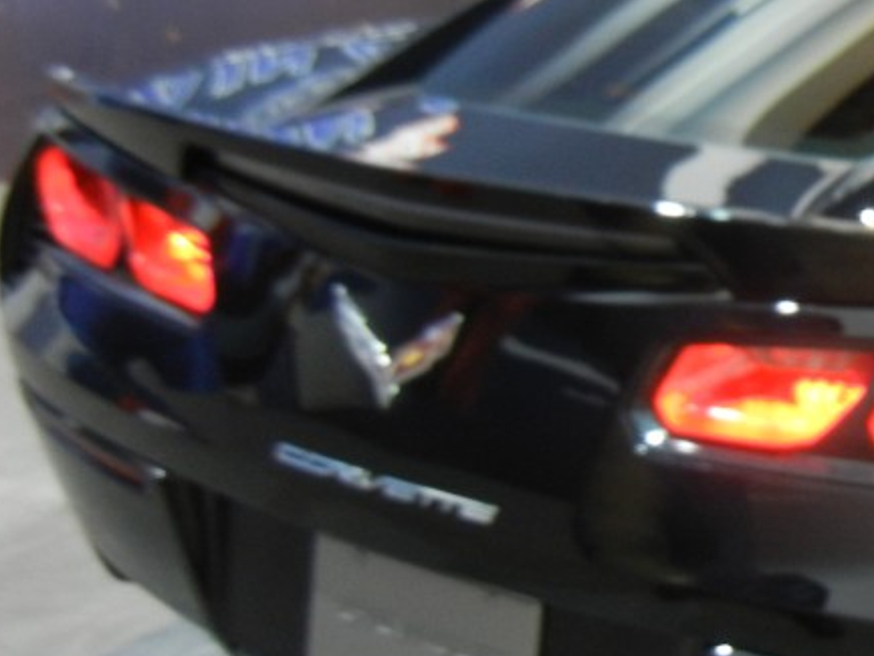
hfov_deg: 25.6
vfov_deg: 20.7
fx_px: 1793
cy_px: 258
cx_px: 941
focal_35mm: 71
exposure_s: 1/27.2
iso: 400
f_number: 3.5
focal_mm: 5.4
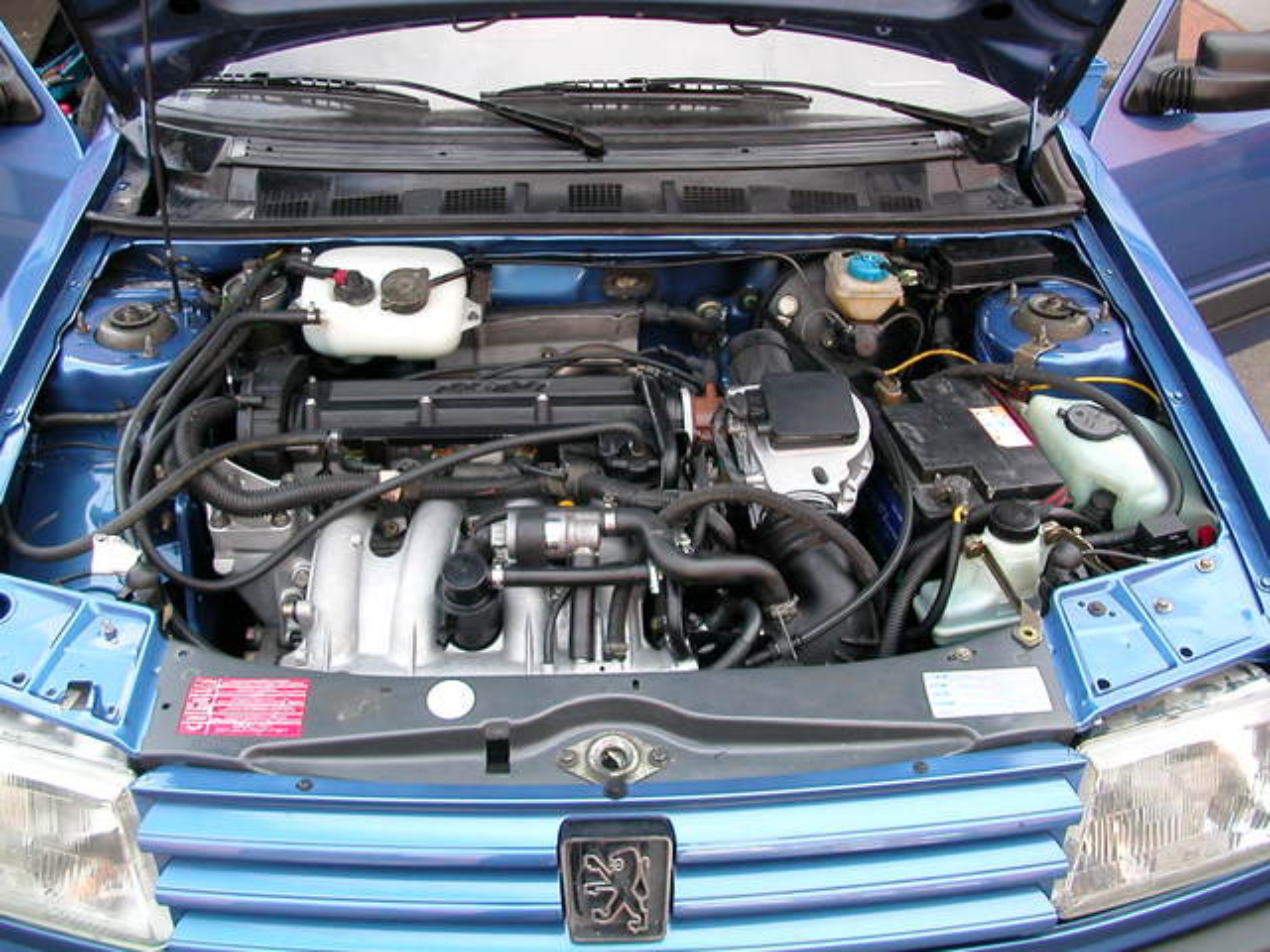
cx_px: 635
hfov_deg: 50.1
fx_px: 1357
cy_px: 476
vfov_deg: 38.7
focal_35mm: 37
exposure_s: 1/154
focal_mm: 5.6
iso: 100
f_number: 2.7
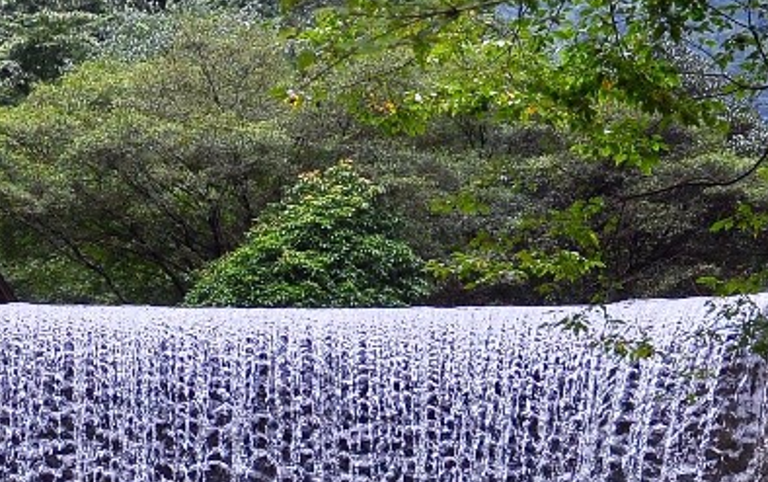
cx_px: 41
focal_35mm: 161
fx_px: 3373
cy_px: 931
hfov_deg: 12.9
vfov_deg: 7.8
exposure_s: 1/1250
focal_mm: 26
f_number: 4
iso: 200
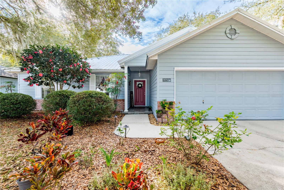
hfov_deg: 104.2
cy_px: 95
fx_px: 110
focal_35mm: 14
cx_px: 142
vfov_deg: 81.2
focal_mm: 14
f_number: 8
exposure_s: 1/1000
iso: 400
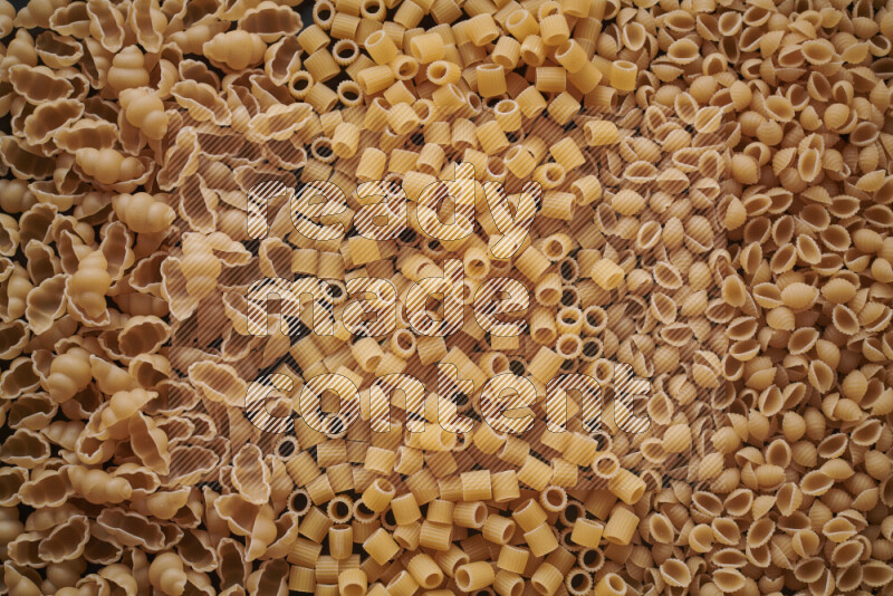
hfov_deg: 39.6
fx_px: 1241
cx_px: 446
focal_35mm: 50
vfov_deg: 27.0
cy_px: 298
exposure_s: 1/100
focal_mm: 50
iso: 160
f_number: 8
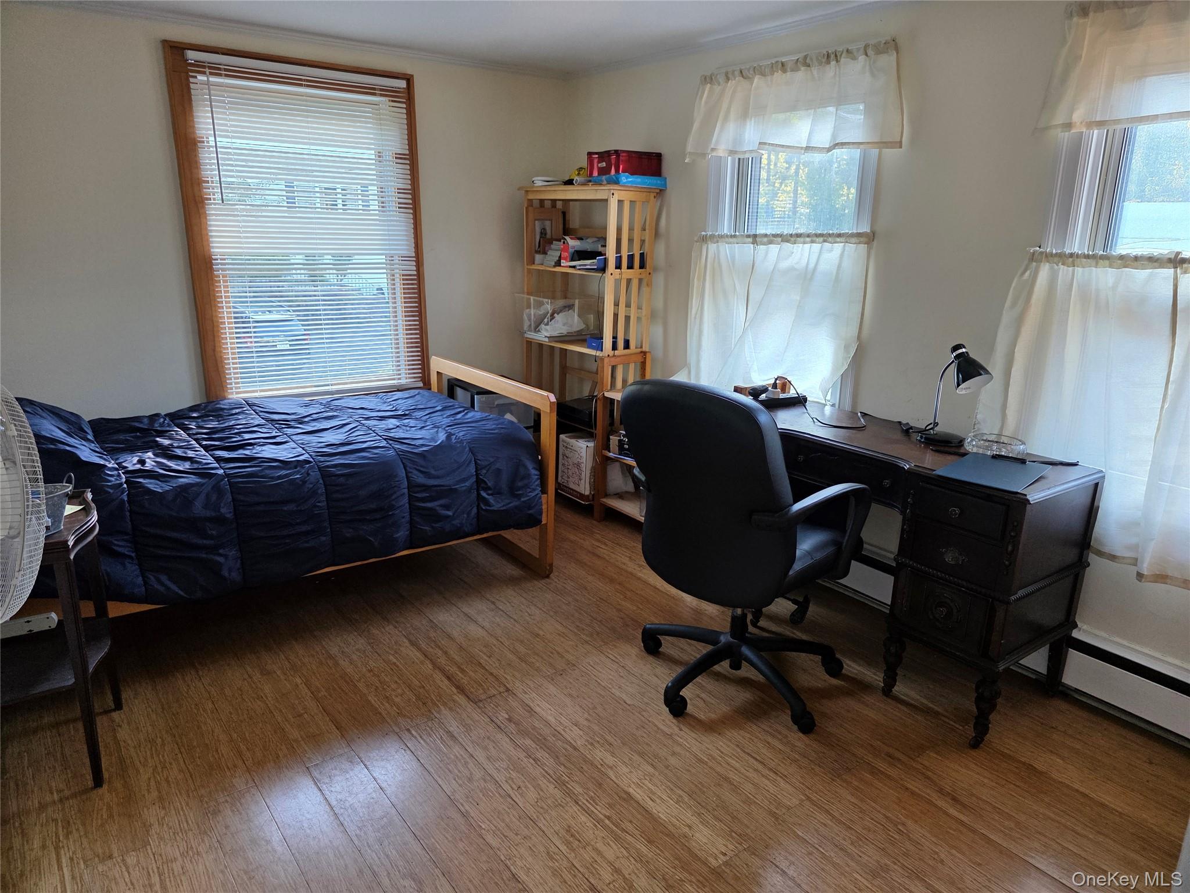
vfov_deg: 58.9
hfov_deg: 73.9
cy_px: 446
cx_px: 595
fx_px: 791
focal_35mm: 23
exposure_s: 1/120
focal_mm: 6.3
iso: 200
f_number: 1.7
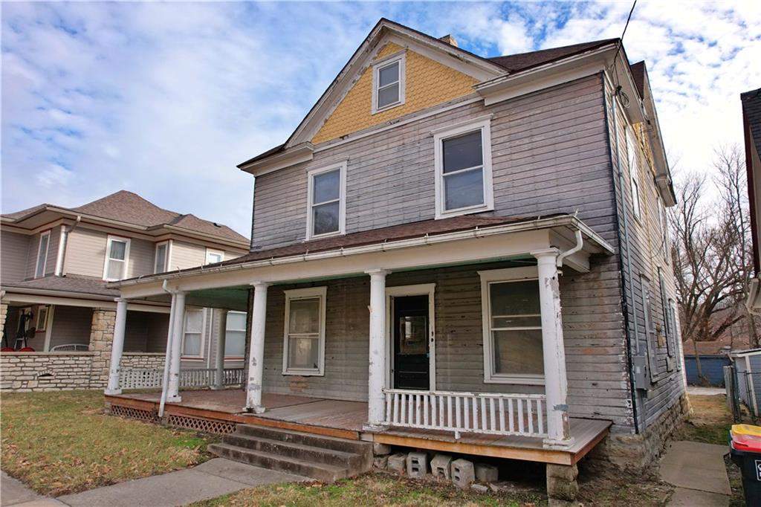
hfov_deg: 78.6
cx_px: 380
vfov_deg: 57.2
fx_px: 465
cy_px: 254
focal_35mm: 22
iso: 200
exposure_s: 1/80
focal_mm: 8.38
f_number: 2.8
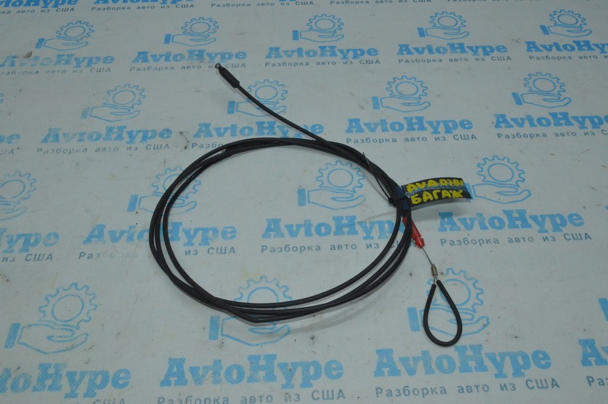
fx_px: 557
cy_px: 202
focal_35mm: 33
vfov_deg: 39.9
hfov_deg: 57.3
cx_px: 304
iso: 3200
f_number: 16
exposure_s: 1/200
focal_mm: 22
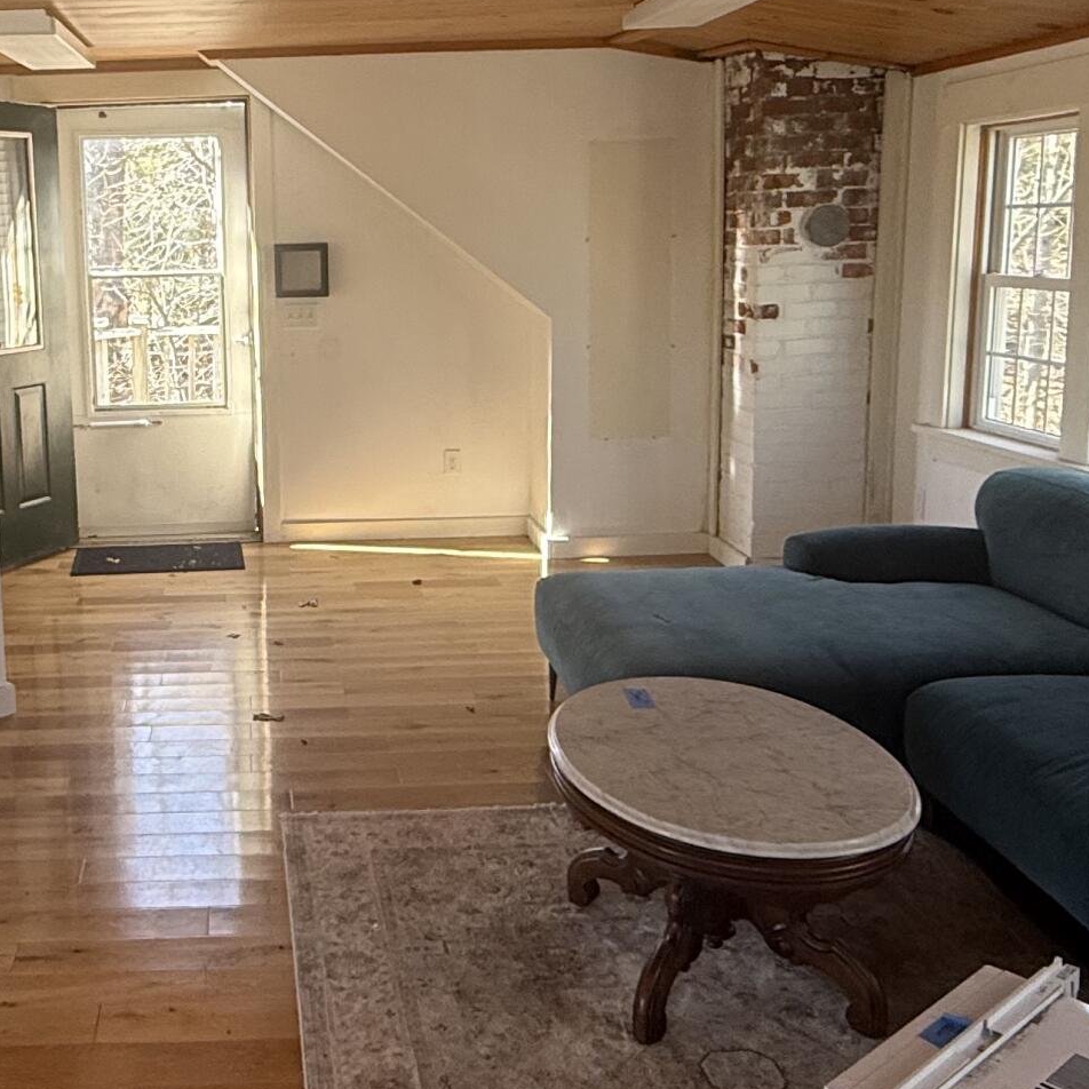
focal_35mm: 39
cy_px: 451
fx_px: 1388
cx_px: 248
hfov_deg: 41.3
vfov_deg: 42.7
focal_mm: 2.22
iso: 125
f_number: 2.2
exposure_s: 1/99
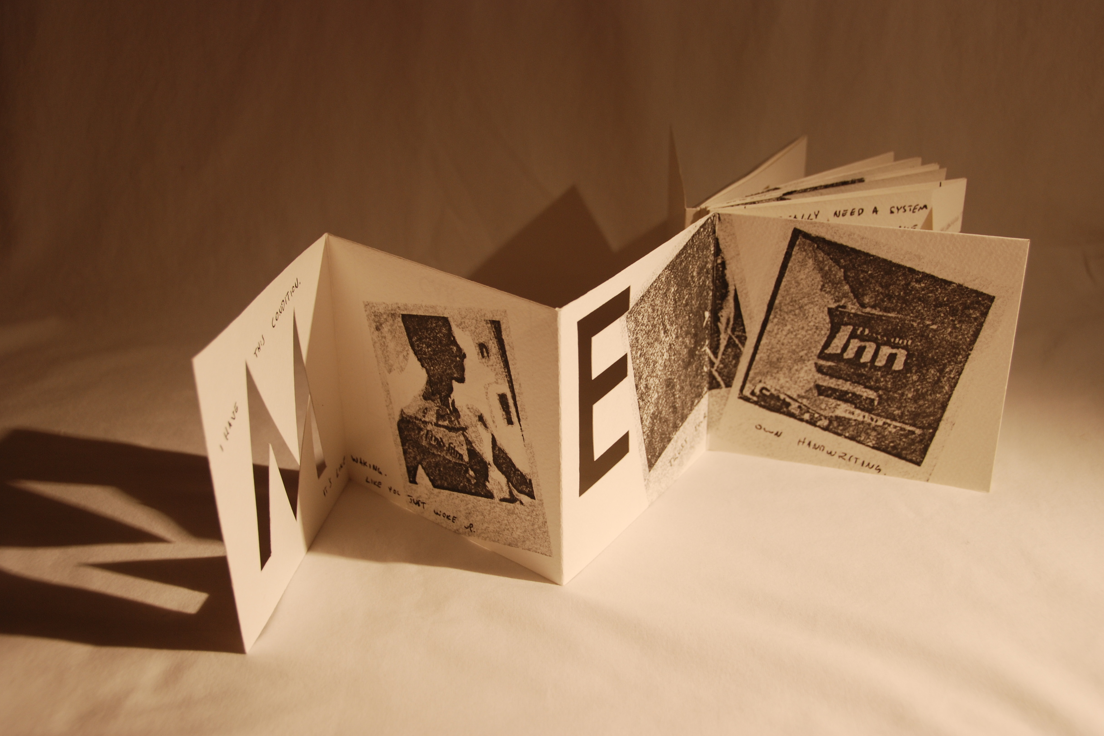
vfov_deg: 33.4
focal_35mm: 40
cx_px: 559
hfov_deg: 48.5
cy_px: 366
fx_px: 1226
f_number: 4
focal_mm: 26
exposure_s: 1/30
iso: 200
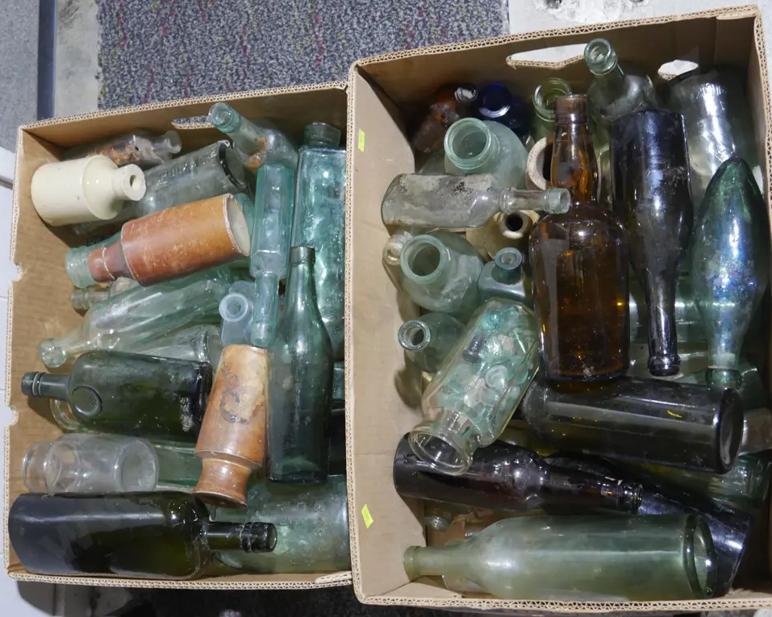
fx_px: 1051
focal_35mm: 46
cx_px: 377
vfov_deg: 32.7
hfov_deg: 40.3
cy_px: 308
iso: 1000
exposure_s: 1/60
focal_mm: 22
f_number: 4.7
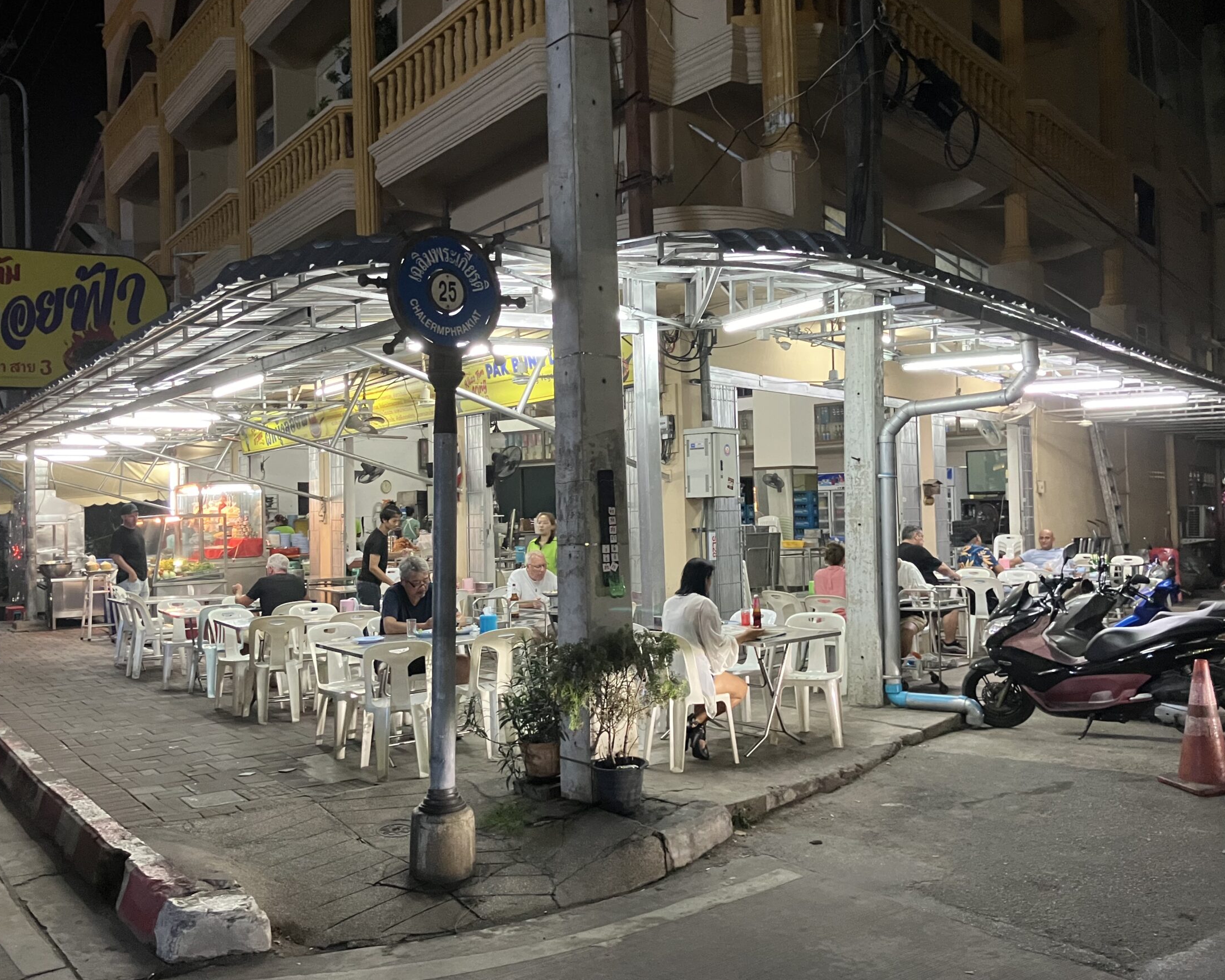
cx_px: 595
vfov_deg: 45.8
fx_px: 1160
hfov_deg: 55.7
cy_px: 486
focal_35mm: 32
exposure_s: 1/33
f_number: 1.8
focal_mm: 3.99
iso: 320
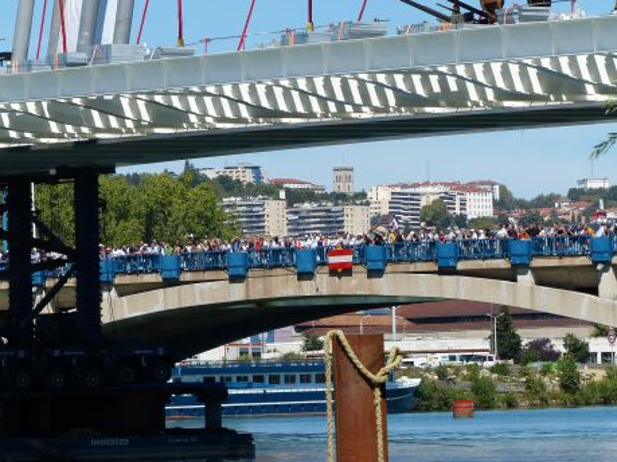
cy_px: 244
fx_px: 4294
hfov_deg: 8.2
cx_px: 333
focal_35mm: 241
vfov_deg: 6.2
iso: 100
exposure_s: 1/1300
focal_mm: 39.8
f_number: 4
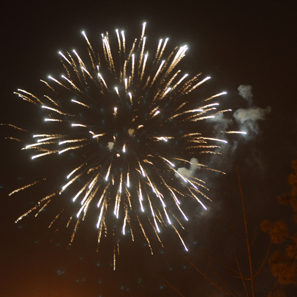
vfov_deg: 13.9
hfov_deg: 13.9
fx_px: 1220
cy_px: 149
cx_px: 122
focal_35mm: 126
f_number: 2.8
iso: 640
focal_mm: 65
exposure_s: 1/20
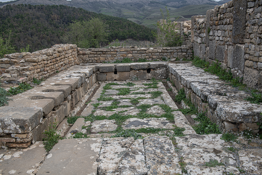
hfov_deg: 53.1
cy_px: 86
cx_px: 133
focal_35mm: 36
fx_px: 262
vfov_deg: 36.9
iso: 100
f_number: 8
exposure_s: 1/250
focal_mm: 35
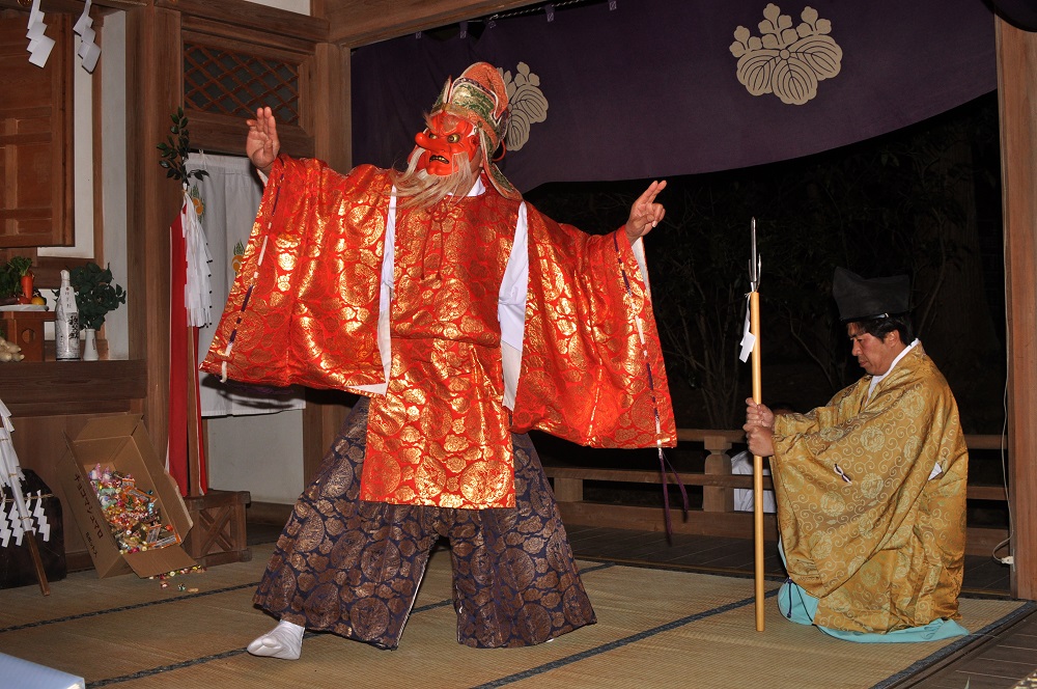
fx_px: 1208
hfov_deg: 46.5
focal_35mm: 42
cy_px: 344
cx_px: 518
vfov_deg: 31.8
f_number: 6.7
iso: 400
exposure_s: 1/180
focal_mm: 28
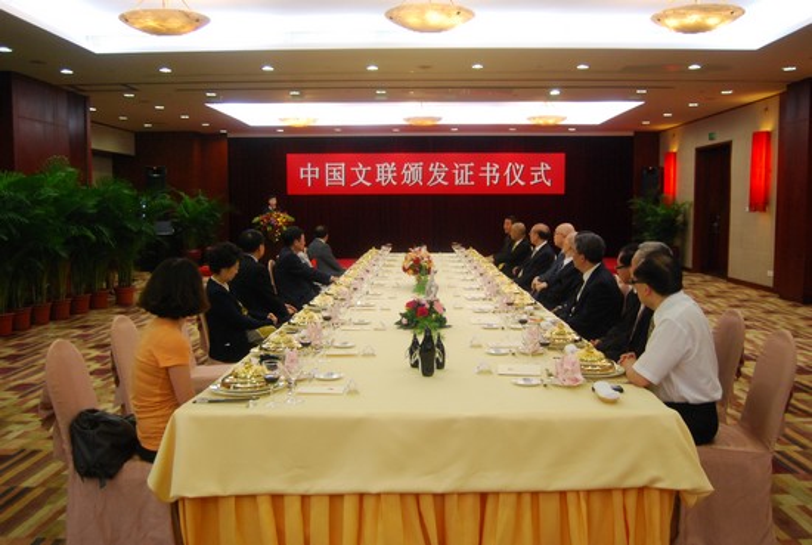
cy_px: 272
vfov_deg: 40.1
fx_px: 746
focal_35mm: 33
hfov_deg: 57.1
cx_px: 406
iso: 800
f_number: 3.8
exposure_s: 1/40
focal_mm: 22
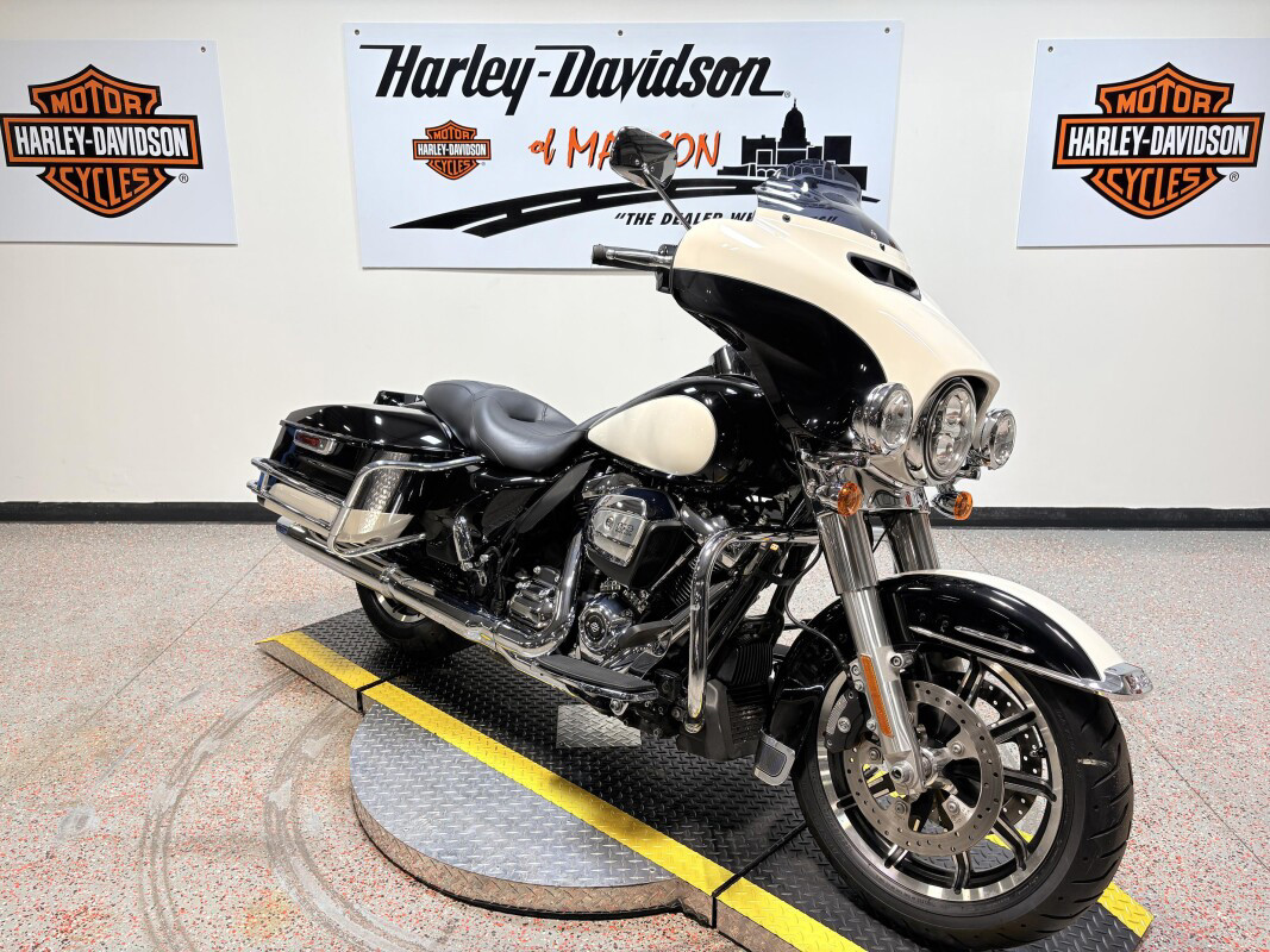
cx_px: 635
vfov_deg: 53.1
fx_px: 954
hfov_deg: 67.3
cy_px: 476
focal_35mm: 26
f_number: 1.6
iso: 40
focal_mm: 5.96
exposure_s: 1/120
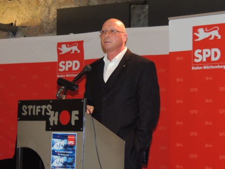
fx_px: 682
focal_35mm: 105
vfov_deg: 14.1
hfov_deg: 18.7
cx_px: 112
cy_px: 84
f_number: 4.2
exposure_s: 1/60
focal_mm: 18.7
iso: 640
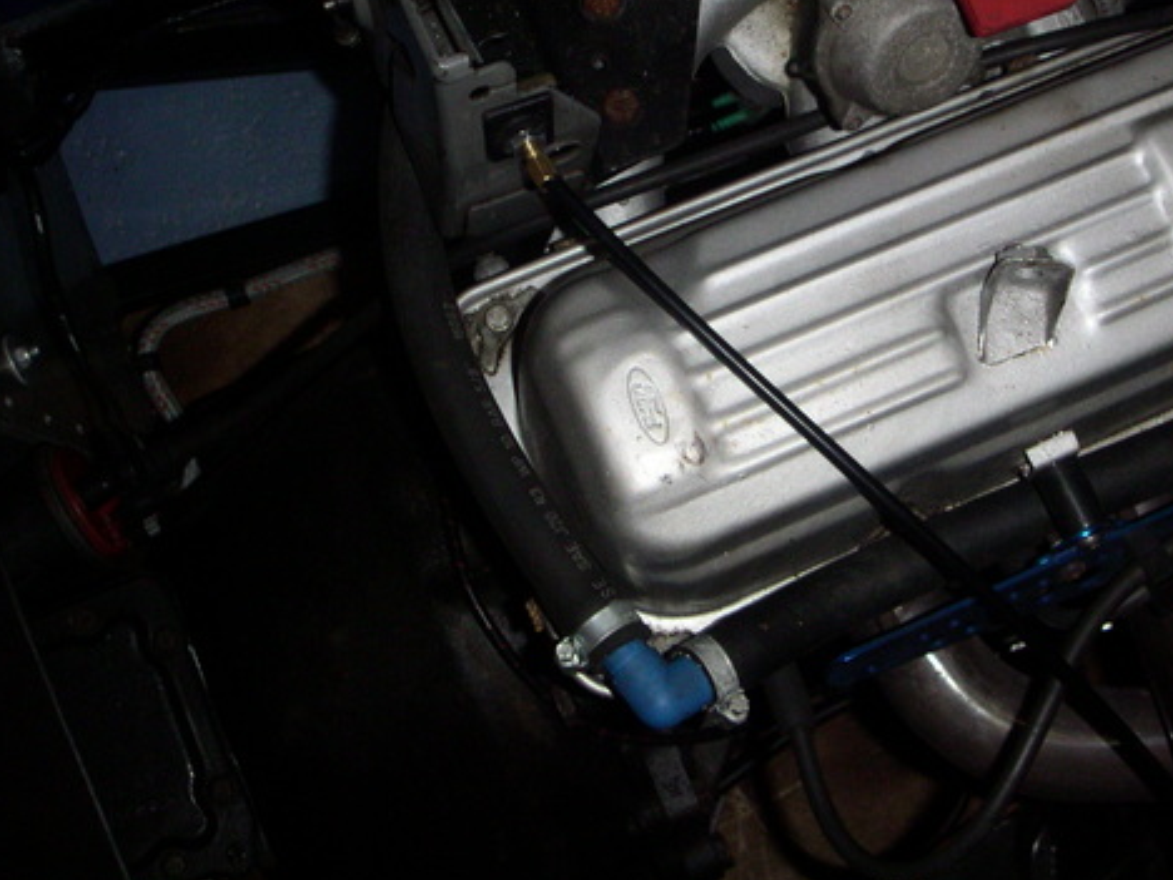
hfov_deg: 36.6
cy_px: 291
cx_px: 729
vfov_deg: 27.9
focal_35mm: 52
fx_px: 1762
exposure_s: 1/50
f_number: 6.6
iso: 160
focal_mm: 6
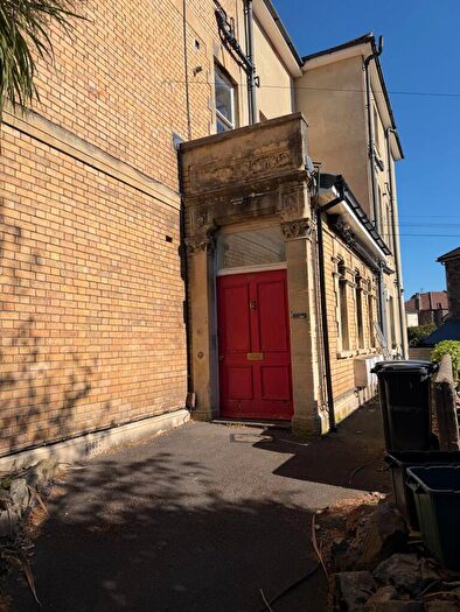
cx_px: 230
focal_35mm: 24
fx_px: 425
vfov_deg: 71.6
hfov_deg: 56.8
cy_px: 306
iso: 80
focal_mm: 6.76
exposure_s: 1/5319
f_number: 1.78
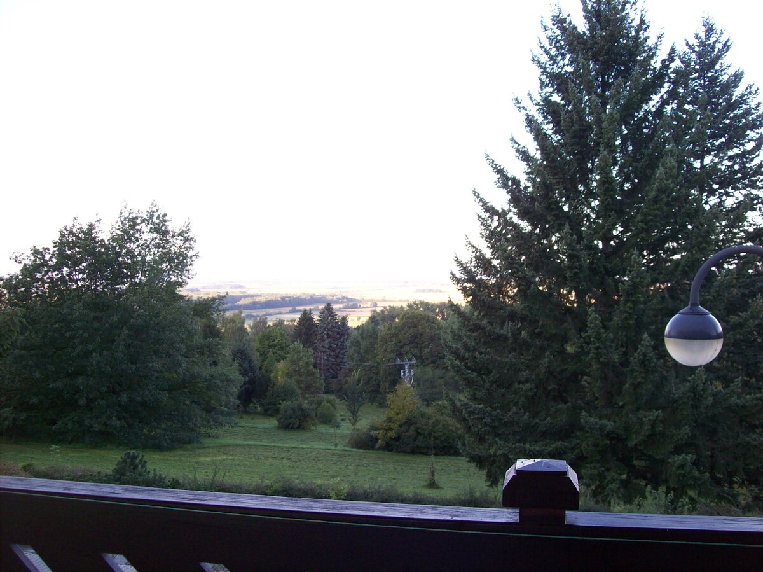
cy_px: 286
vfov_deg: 39.6
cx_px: 382
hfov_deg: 51.4
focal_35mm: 36
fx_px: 793
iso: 80
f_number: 2.7
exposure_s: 1/77.6
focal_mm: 6
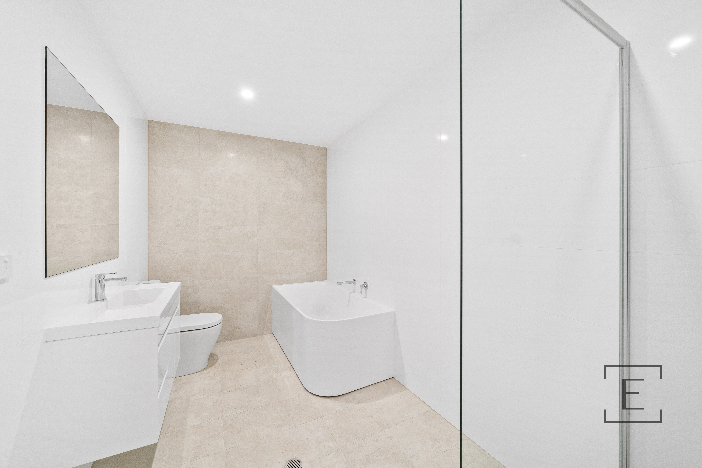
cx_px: 351
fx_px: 253
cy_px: 234
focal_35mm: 13
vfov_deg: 85.4
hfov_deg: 108.3
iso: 400
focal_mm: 13
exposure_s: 1/5
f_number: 9
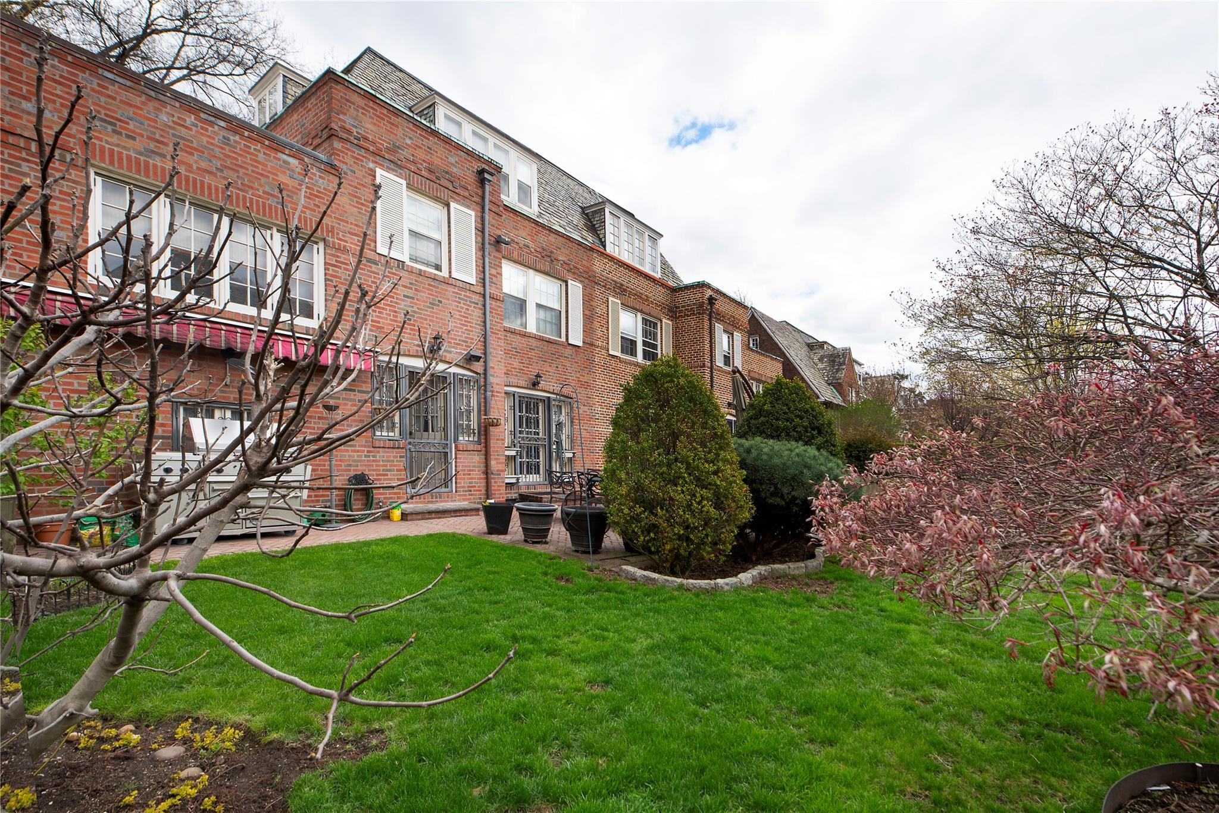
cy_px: 406
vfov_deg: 81.2
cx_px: 610
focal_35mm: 14
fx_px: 474
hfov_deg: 104.2
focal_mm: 14
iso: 320
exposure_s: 1/400
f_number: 10
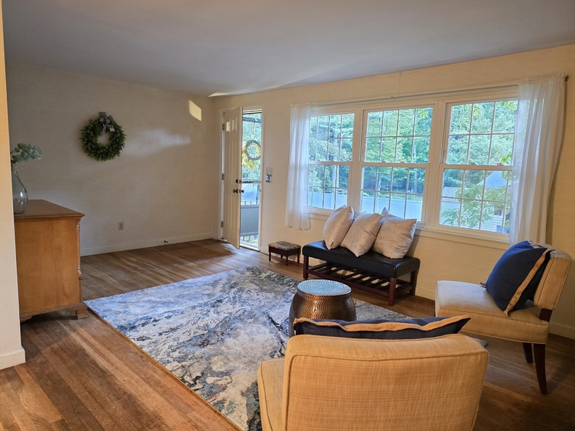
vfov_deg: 58.9
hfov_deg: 73.9
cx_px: 288
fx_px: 382
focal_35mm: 23
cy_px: 216
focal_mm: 6.3
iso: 1600
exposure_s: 1/17.2
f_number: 1.7
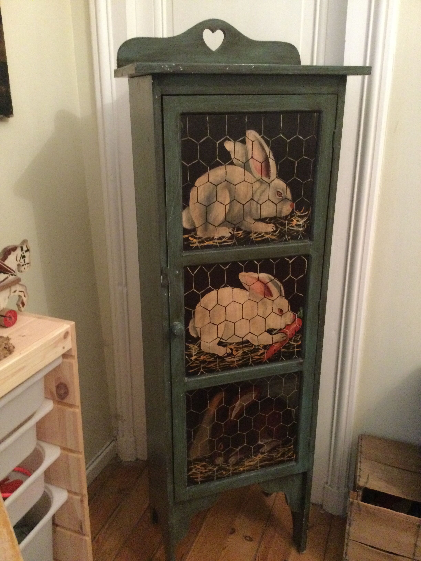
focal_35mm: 31
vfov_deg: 58.4
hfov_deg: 45.4
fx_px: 503
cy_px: 280
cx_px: 210
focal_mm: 3.3
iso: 500
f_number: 2.4
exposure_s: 1/17
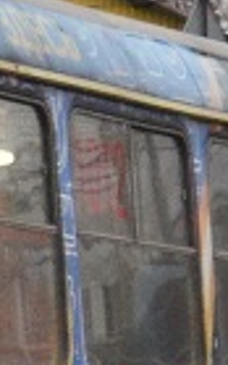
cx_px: -476
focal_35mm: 585
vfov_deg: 3.6
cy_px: 72
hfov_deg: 2.2
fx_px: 5810
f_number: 5.3
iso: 1600
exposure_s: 1/500
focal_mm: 42
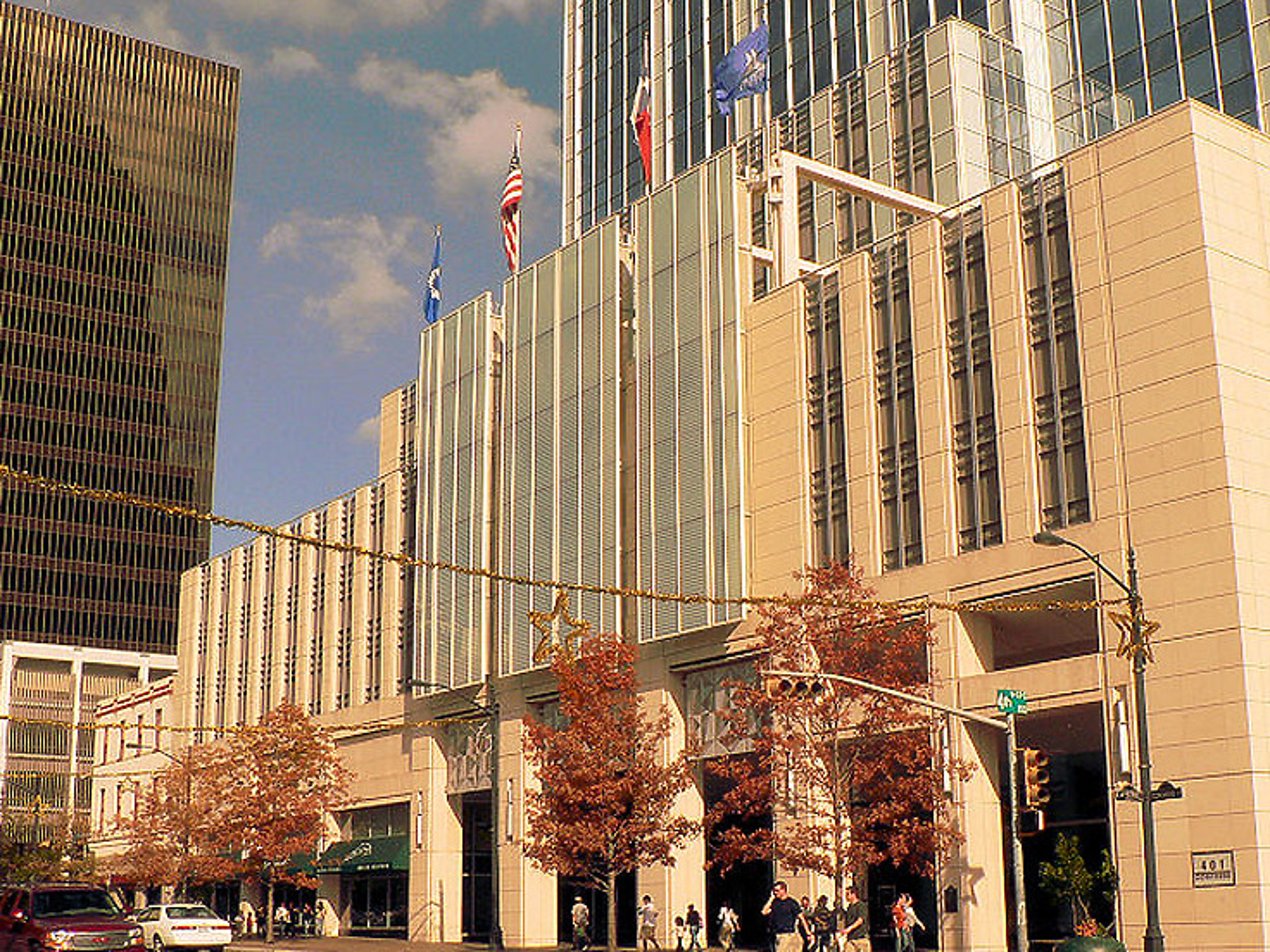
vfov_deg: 32.8
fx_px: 1614
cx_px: 758
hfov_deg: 42.8
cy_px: 527
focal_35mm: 44
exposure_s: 1/400
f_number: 8
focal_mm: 6
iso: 80
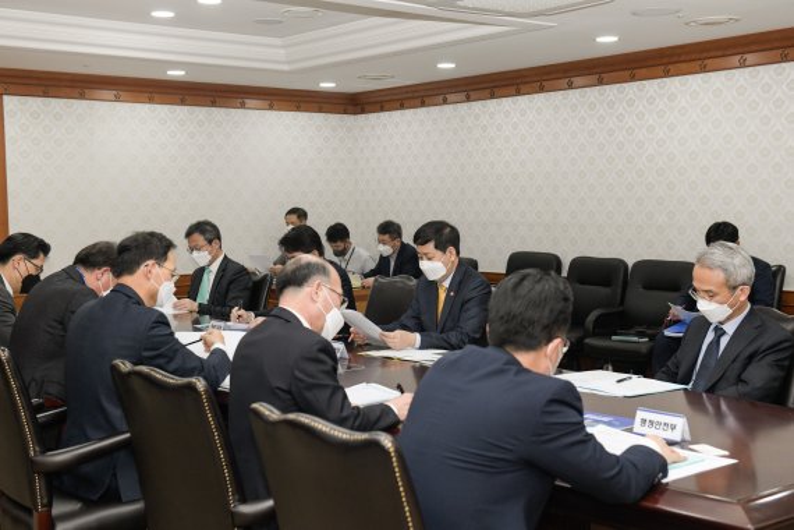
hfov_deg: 41.1
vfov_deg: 28.1
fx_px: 1059
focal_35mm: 48
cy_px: 265
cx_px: 397
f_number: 4.5
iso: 2000
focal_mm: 48
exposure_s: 1/200
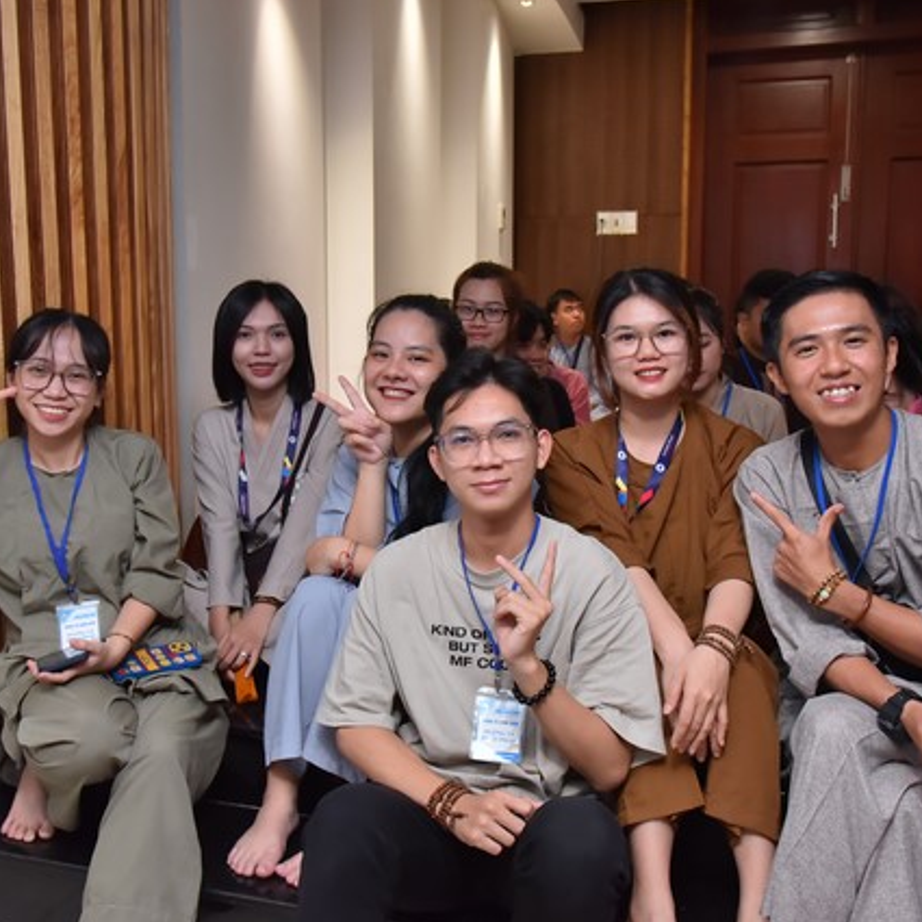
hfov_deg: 42.8
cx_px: 456
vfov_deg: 42.8
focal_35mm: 39
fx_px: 1175
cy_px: 463
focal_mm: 30
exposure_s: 1/125
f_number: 6.3
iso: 1600
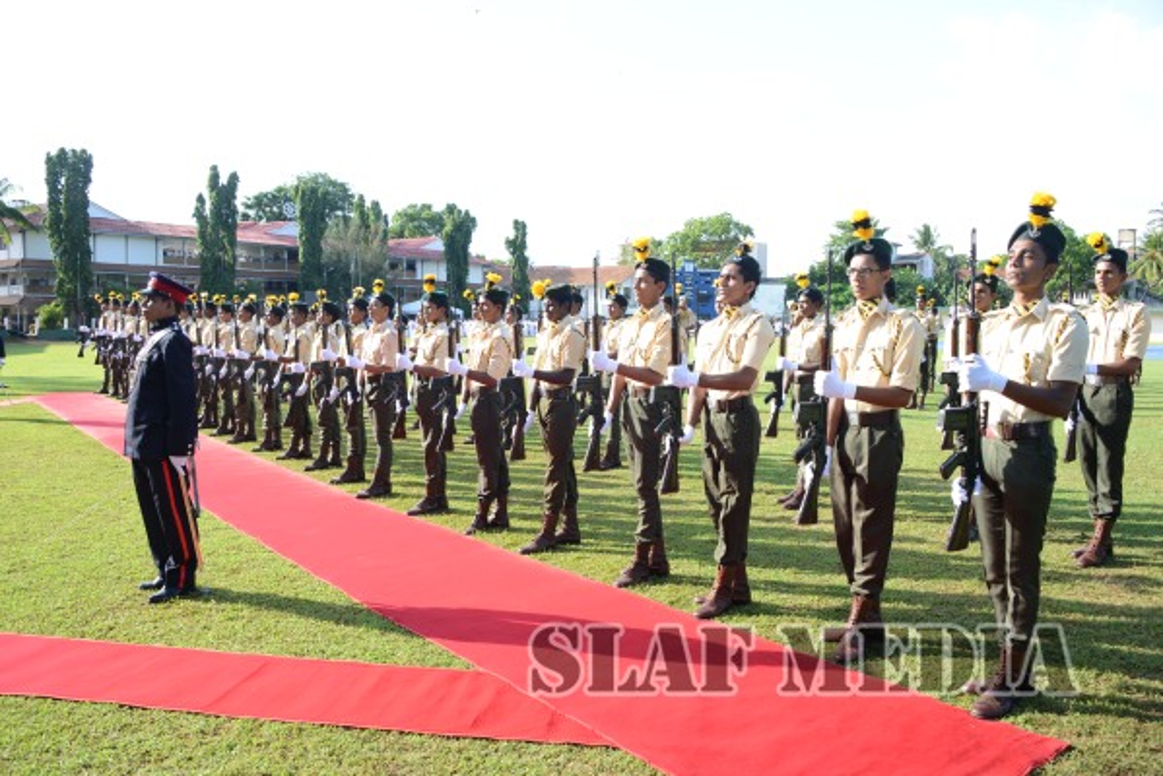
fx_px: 905
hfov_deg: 65.4
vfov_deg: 46.4
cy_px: 388
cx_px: 582
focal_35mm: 28
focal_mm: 28
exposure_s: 1/200
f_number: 8
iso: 400
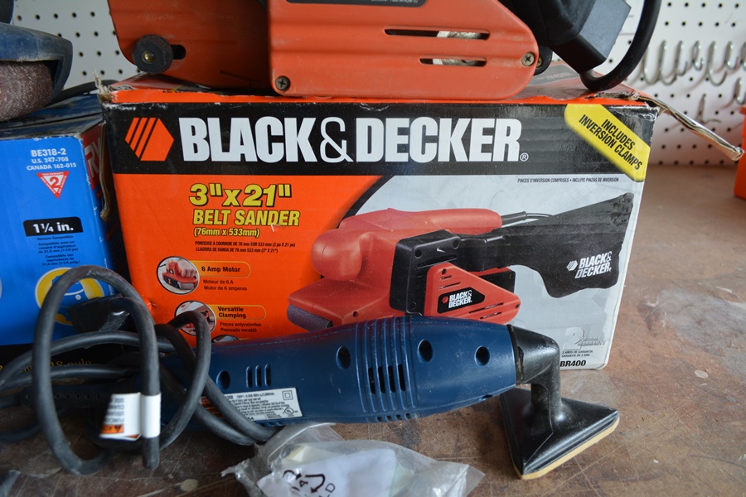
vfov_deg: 47.9
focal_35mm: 27
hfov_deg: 67.4
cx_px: 373
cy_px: 248
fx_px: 559
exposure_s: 1/100
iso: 400
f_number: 5
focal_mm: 18
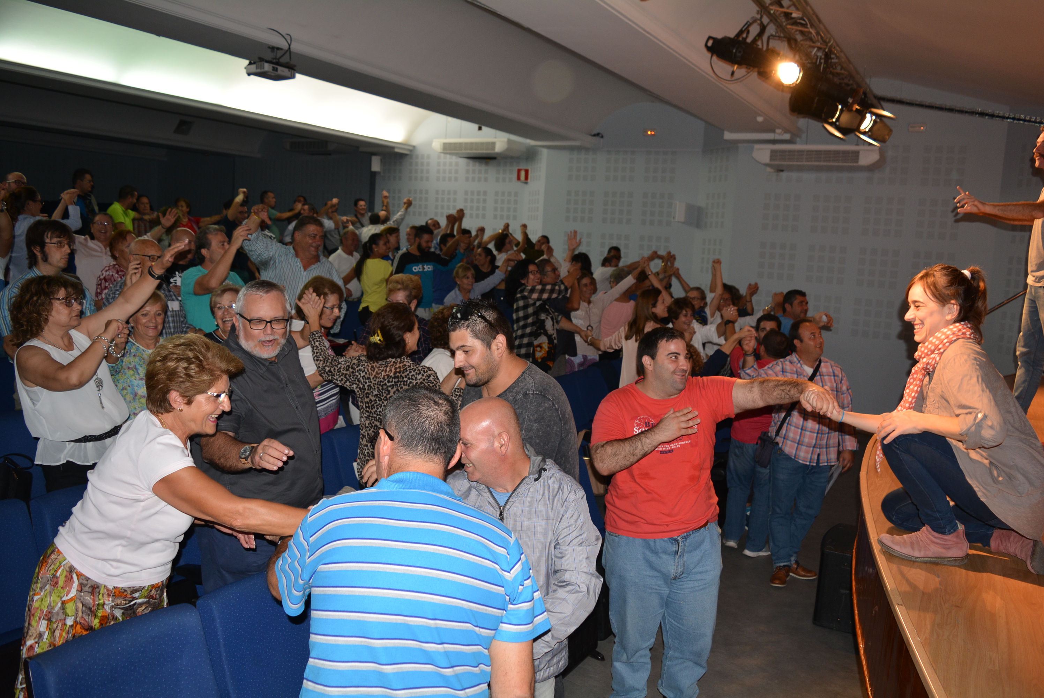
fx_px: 784
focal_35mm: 27
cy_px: 349
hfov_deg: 67.3
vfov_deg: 48.0
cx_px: 522
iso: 400
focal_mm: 18
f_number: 4
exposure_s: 1/60
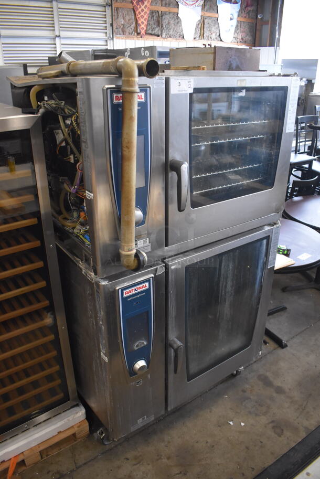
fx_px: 359
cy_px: 240
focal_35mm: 27
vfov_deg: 67.3
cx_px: 160
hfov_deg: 48.0
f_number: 3.5
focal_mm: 18
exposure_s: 1/125
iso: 2200
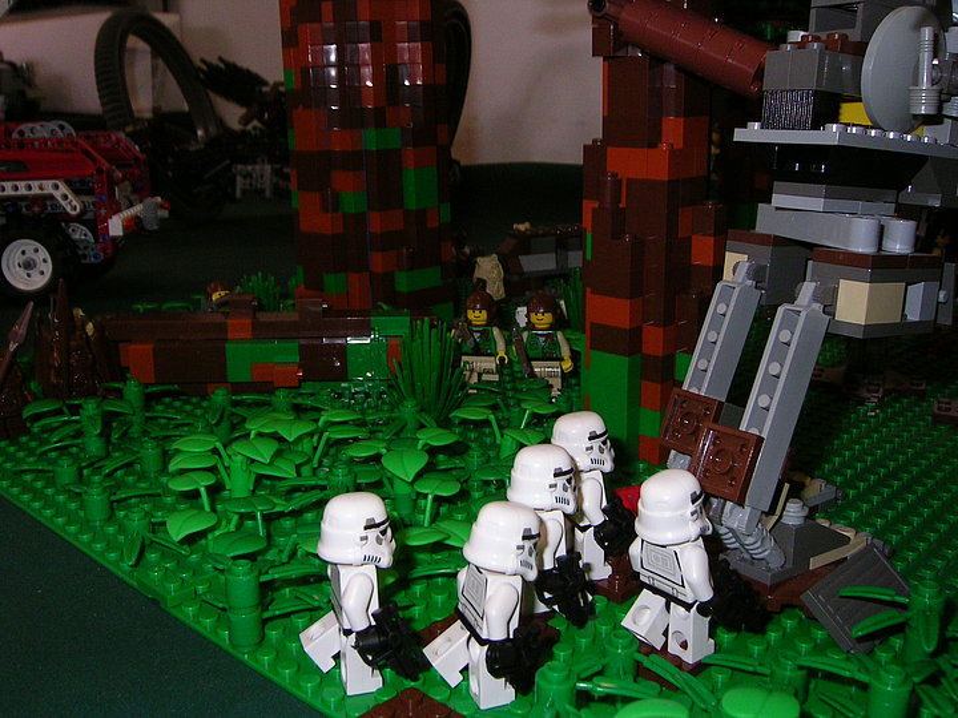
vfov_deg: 38.7
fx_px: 1024
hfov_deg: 50.1
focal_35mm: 37
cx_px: 479
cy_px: 359
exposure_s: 1/31.1
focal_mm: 5.8
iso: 100
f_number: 4.9
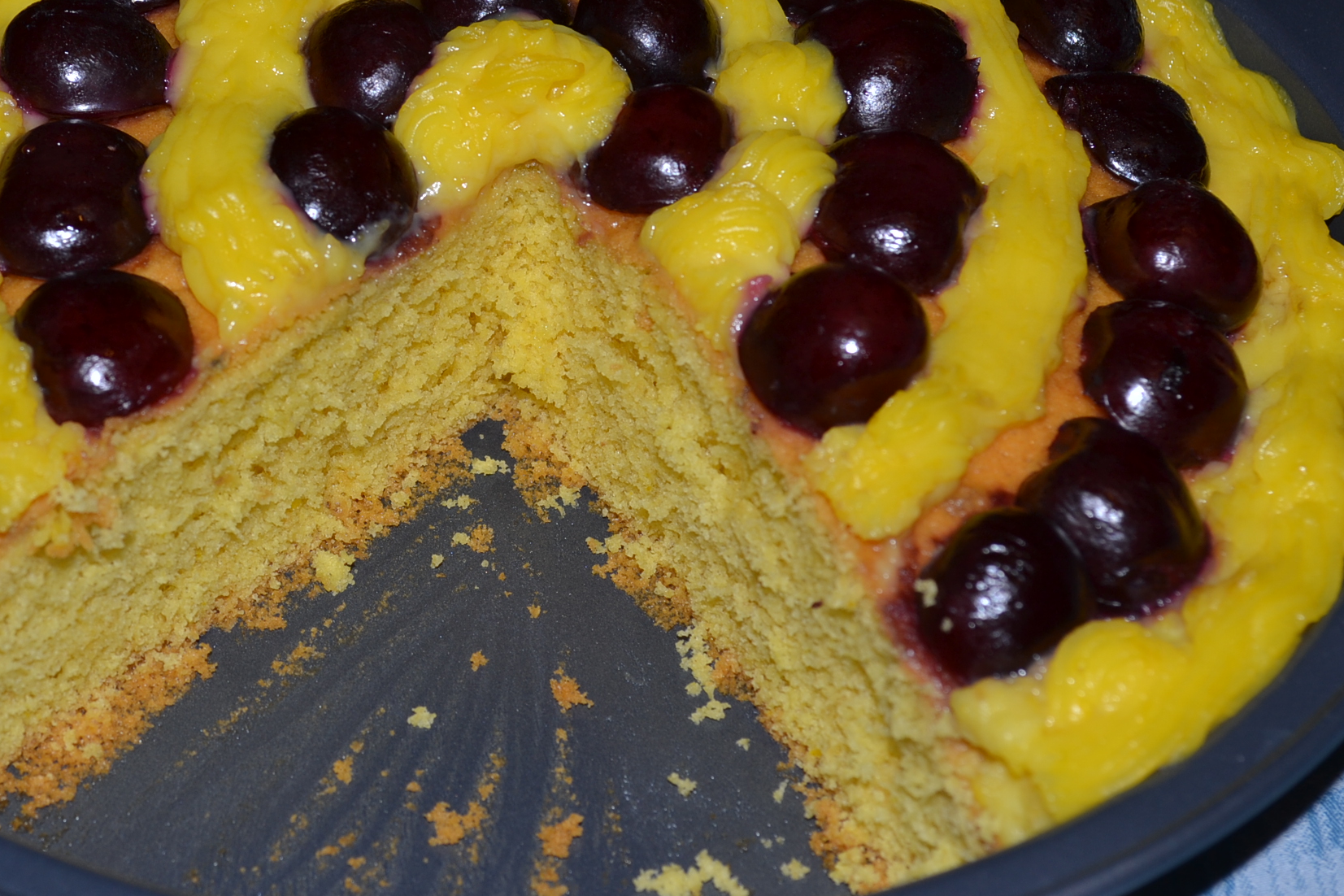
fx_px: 3434
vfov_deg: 14.8
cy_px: 315
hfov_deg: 22.1
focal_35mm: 92
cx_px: 474
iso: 100
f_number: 8
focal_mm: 44
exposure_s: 1/60
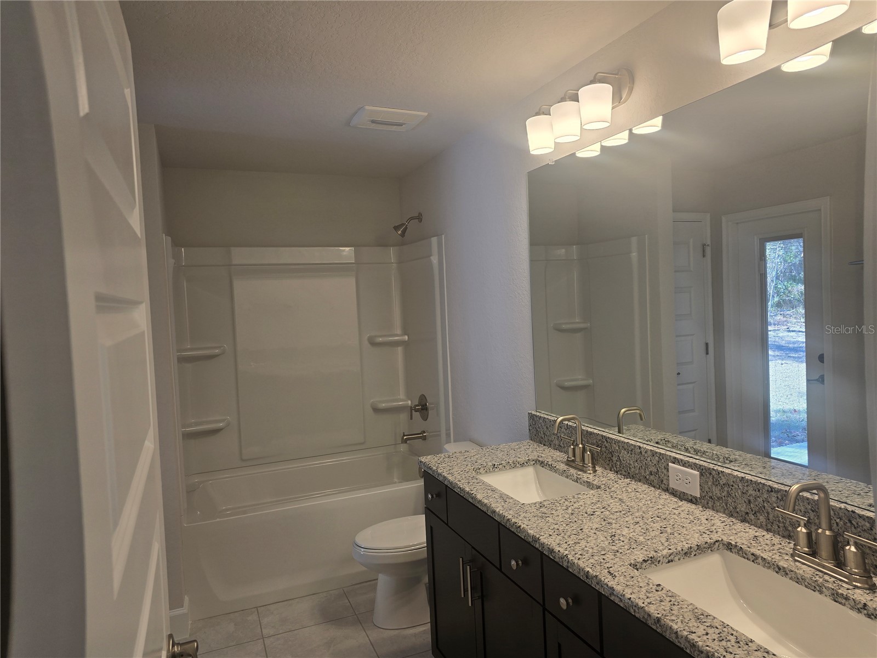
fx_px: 583
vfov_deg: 58.9
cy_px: 329
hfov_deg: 73.9
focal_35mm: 23
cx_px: 438
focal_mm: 6.3
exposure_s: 1/120
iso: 32
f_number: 1.7
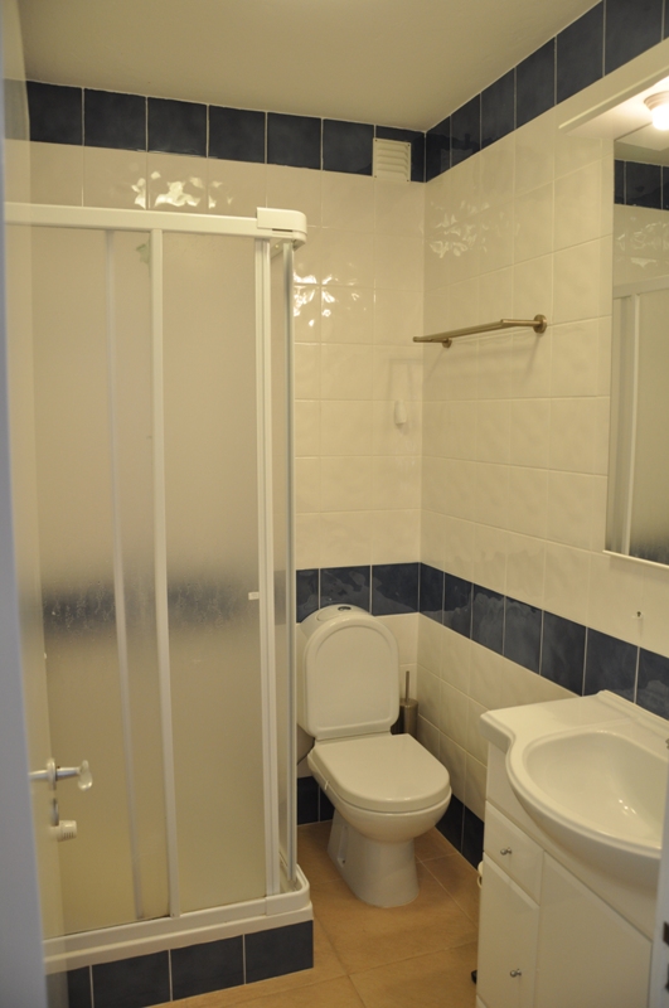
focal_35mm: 27
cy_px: 504
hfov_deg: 47.8
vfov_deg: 67.5
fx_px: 755
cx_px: 334
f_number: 5
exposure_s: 1/25
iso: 400
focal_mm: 18
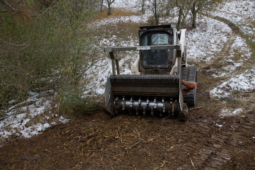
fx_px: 213
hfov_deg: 61.9
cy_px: 85
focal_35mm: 30
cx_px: 128
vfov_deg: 43.7
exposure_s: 1/125
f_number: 4
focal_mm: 20
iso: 200
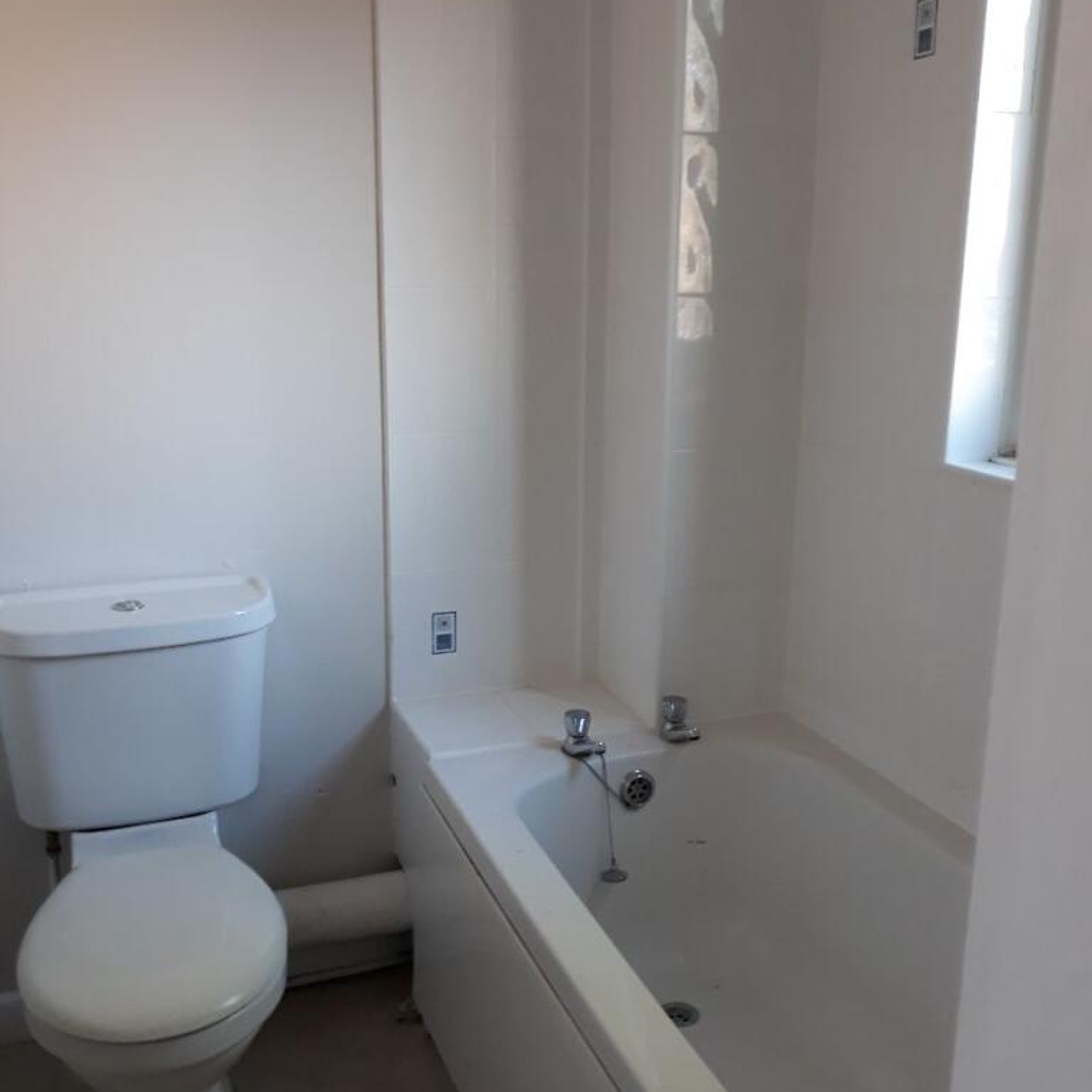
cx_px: 547
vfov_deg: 51.1
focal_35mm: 32
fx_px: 1142
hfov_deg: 51.1
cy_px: 553
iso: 125
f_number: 1.7
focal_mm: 3.71
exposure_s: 1/40
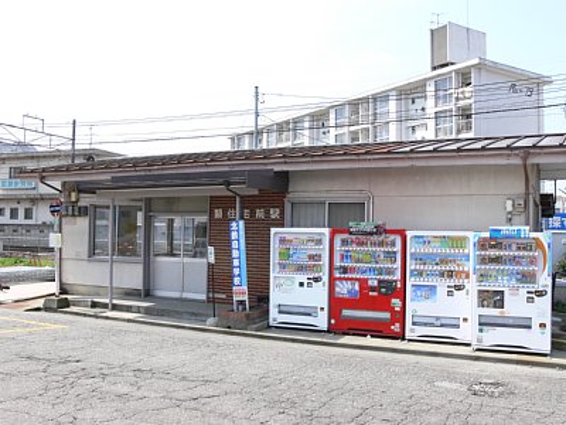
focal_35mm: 35
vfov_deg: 40.7
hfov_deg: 52.6
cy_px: 212
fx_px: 572
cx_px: 283
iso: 80
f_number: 5.6
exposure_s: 1/160
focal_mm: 7.4
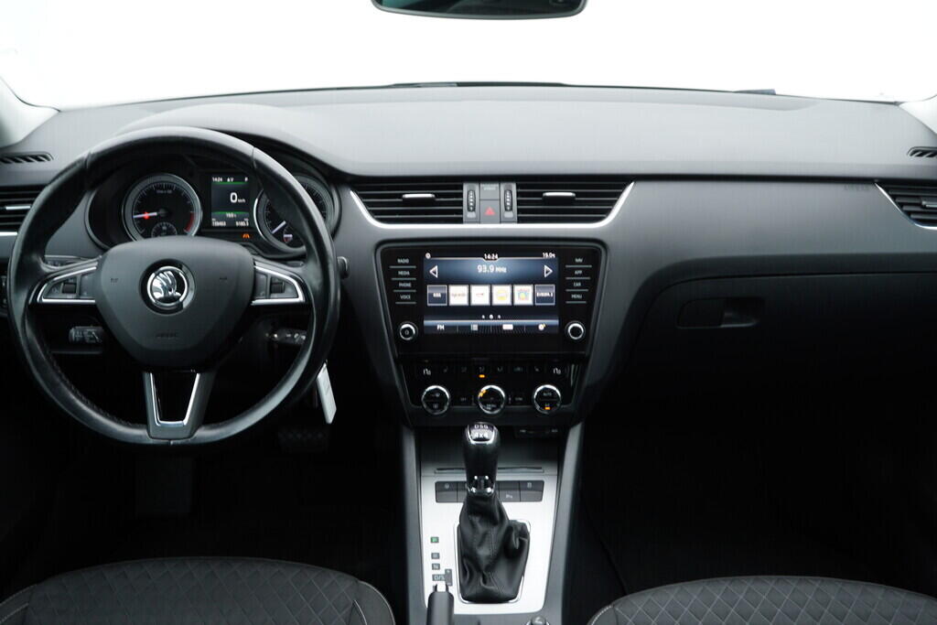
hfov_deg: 53.1
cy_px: 312
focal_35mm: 36
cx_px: 468
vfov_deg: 36.9
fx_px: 937
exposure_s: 1/40
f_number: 2.8
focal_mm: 24
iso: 160
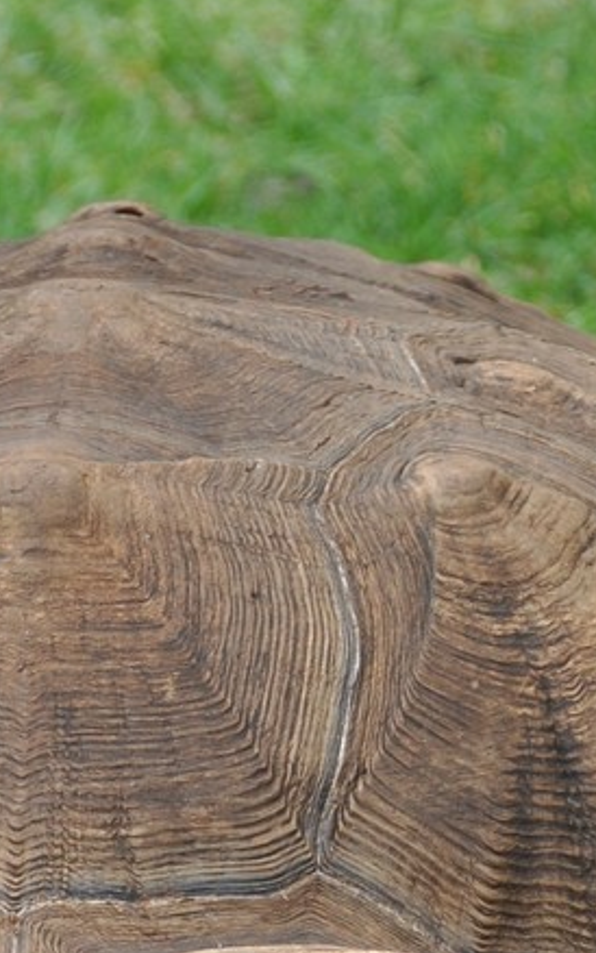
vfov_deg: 2.7
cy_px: 838
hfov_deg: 1.7
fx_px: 19891
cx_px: 109
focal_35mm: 766
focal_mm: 135
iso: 200
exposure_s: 1/250
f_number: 6
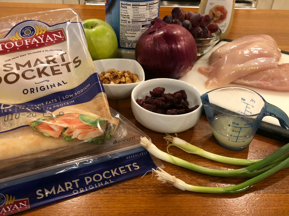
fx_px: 267
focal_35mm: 32
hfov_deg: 56.8
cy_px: 99
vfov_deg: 44.1
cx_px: 136
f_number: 1.8
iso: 100
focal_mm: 4
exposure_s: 1/12
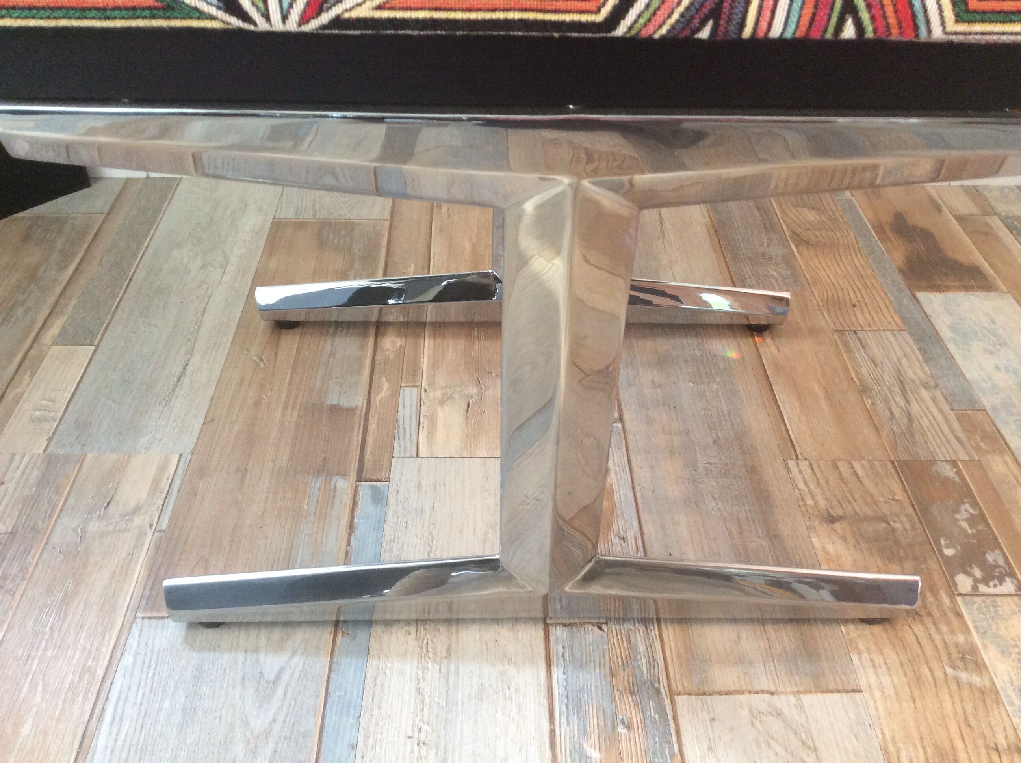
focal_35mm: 32
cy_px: 382
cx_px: 510
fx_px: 942
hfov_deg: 56.9
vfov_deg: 44.1
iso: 100
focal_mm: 3.3
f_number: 2.4
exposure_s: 1/25
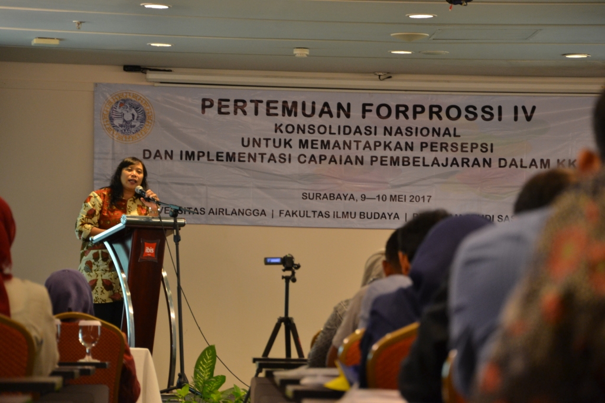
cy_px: 202
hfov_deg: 13.0
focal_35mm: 158
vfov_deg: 8.7
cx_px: 302
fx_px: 2647
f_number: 5.6
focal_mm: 105
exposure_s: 1/20
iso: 1100
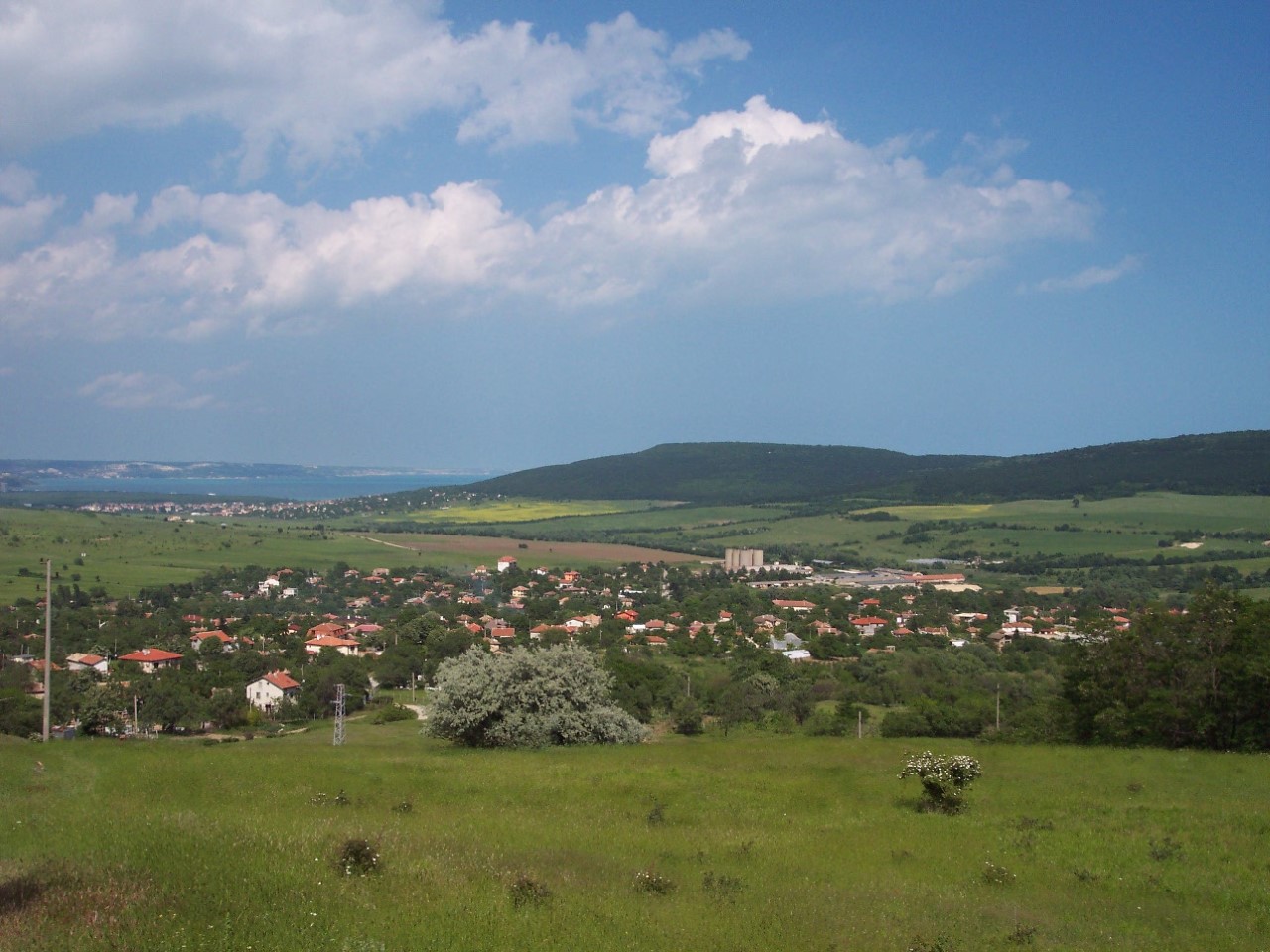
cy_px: 476
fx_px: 1394
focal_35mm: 38
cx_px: 635
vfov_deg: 37.7
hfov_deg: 49.0
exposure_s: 1/1000
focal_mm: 8
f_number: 4.8
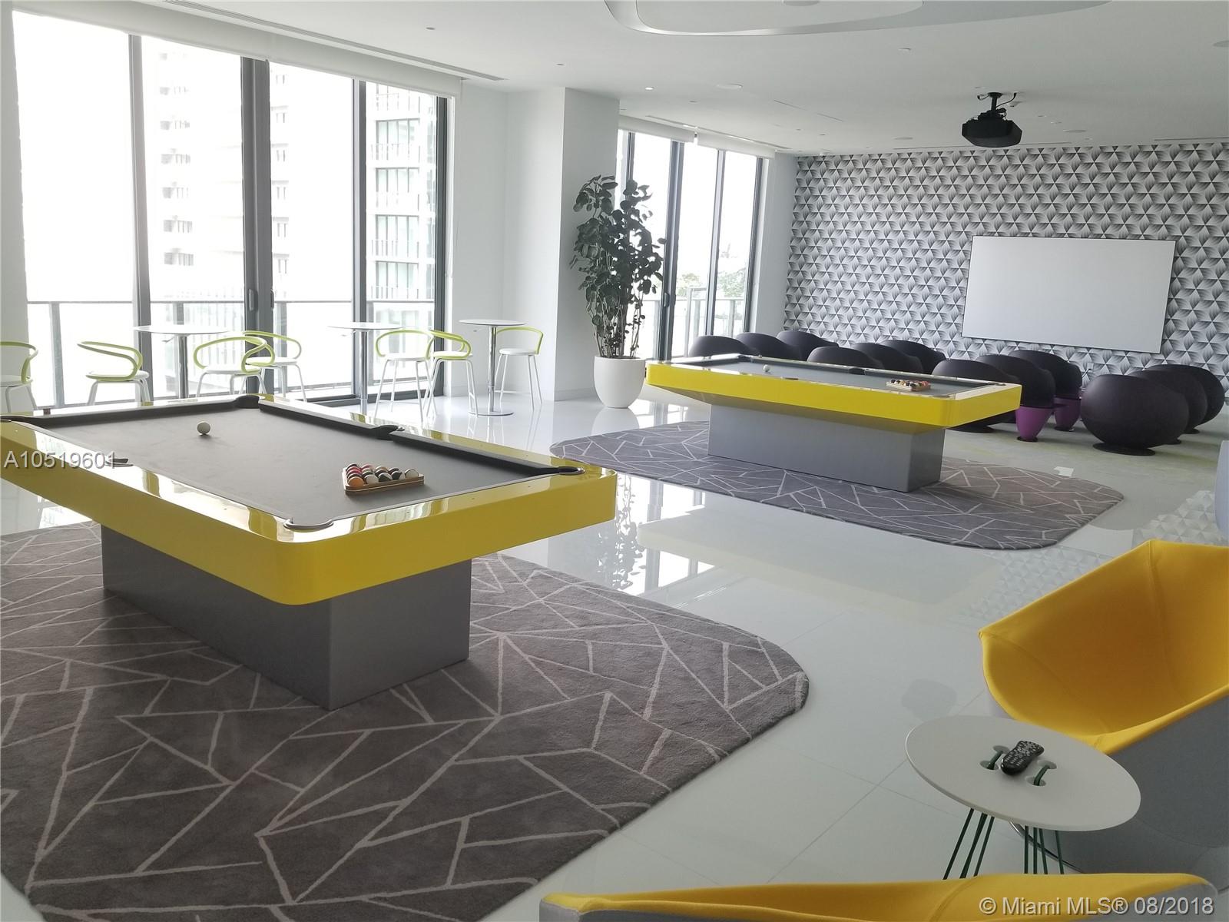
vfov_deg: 53.1
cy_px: 461
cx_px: 614
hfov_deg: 67.3
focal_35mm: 26
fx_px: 923
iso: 100
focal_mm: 4.25
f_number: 1.7
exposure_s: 1/120
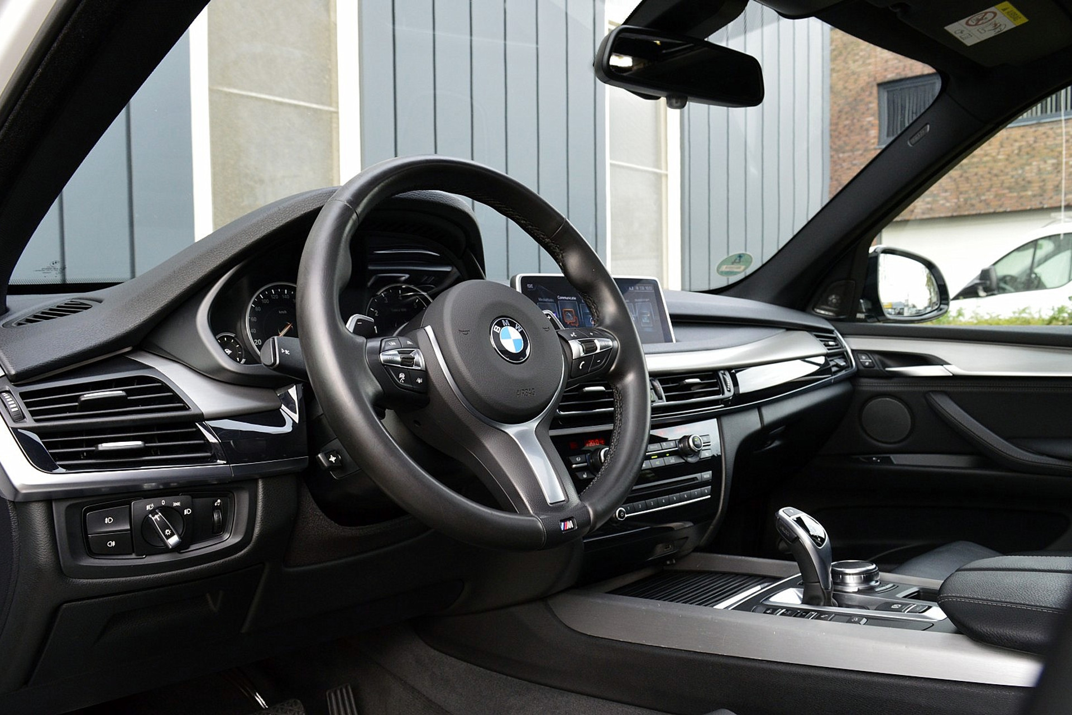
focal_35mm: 27
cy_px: 358
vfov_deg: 47.9
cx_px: 536
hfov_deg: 67.4
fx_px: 804
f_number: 8
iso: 800
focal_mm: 18
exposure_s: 1/60
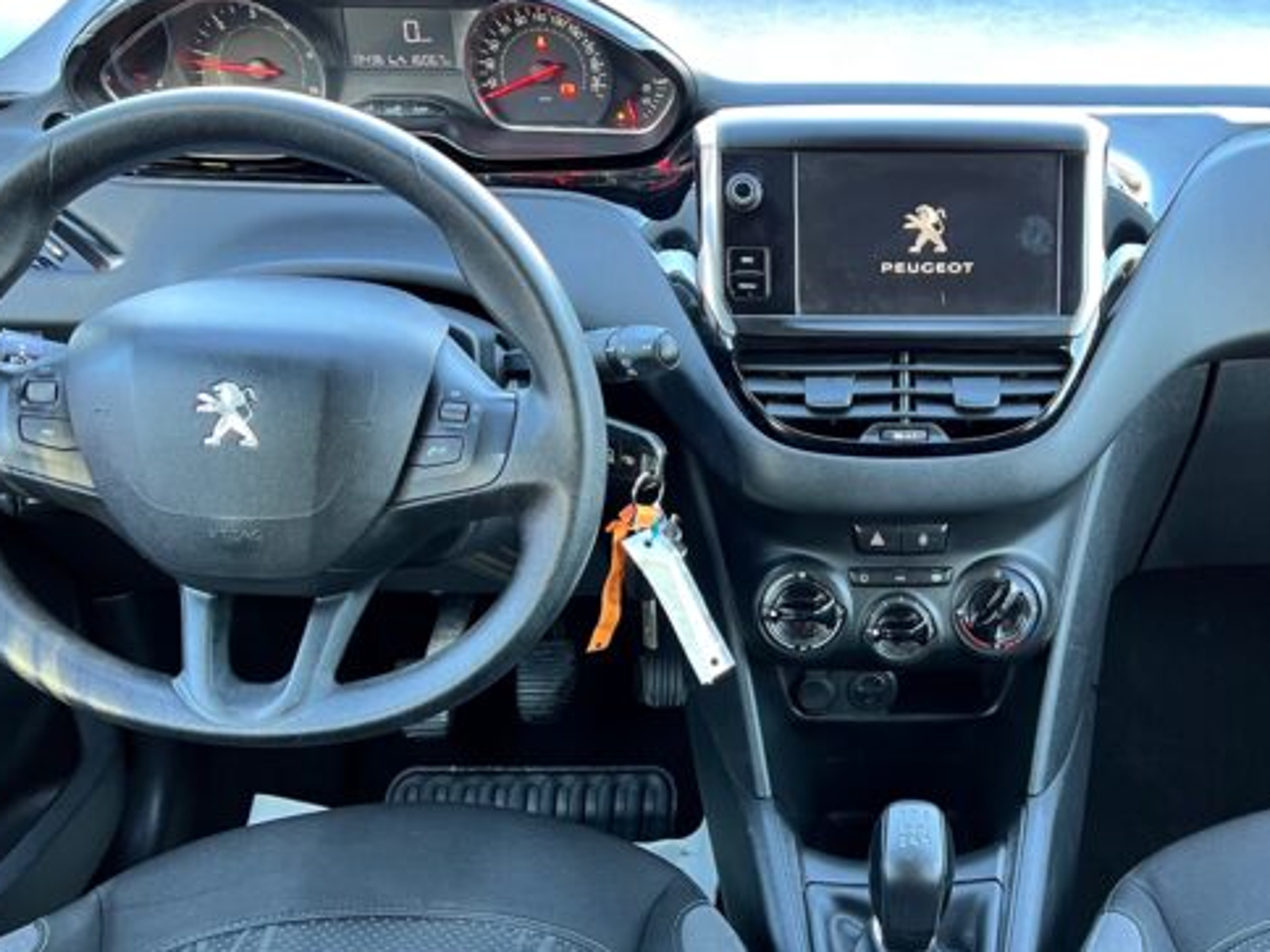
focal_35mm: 43
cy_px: 611
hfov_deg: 43.0
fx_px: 1578
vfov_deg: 33.4
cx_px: 890
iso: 160
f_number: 1.5
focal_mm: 5.7
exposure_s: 1/60
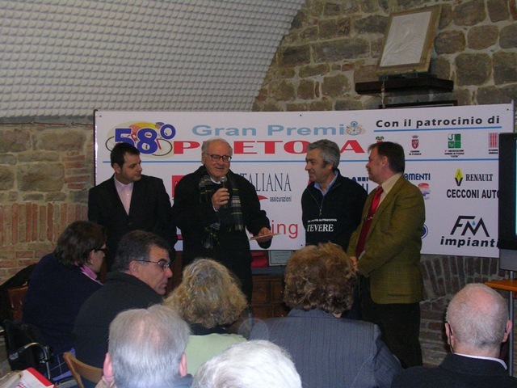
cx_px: 258
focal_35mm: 60
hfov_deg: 32.2
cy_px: 194
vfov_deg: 24.4
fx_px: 896
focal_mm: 9.1
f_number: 3.4
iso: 200
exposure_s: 1/60.1
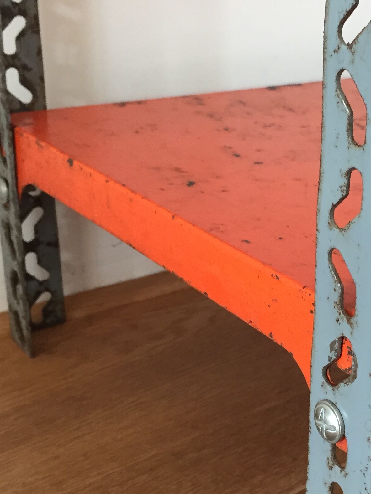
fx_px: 858
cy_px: 260
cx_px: 337
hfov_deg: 23.7
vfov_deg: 32.2
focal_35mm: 60
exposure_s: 1/30
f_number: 2.2
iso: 100
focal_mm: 4.15
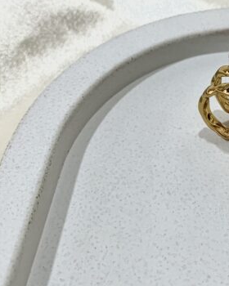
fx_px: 491
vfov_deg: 31.4
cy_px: 44
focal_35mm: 58
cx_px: 218
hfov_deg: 25.2
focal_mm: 4.25
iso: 80
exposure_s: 1/100
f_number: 1.8
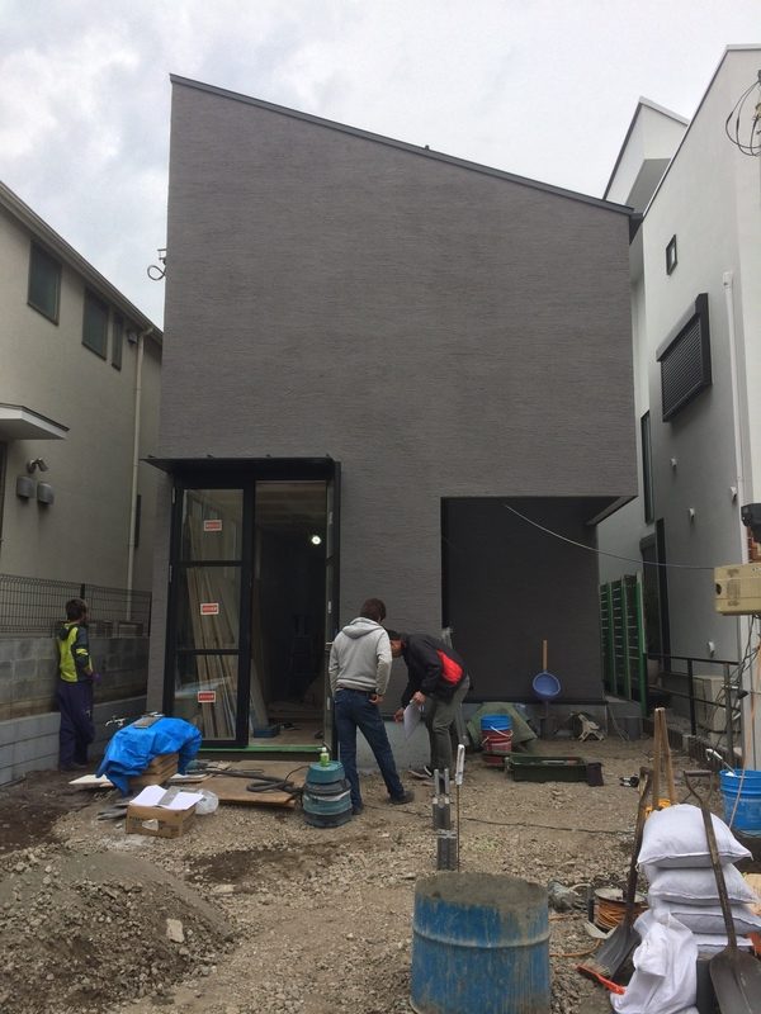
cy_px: 507
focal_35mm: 29
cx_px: 380
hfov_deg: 48.2
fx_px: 850
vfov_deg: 61.7
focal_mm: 4.15
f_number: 2.2
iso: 32
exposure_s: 1/855
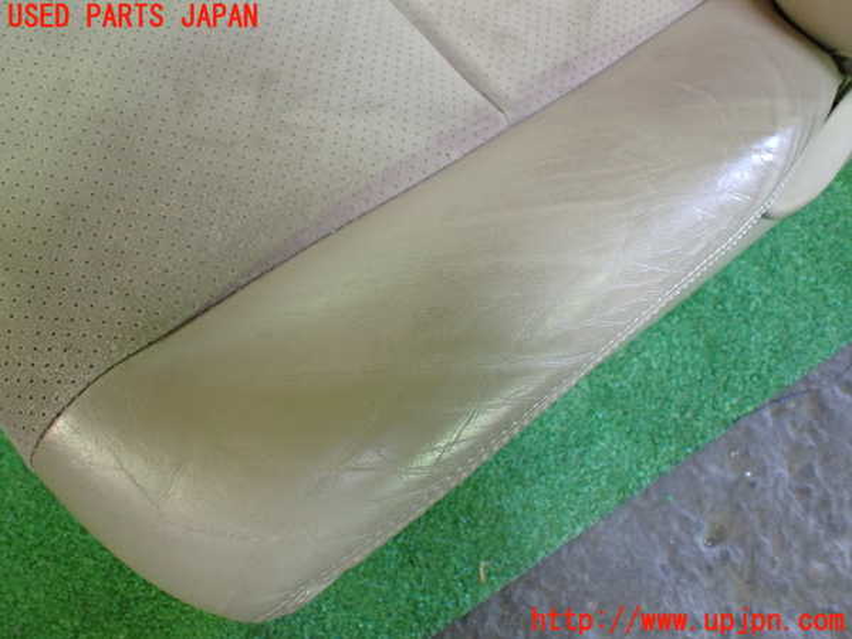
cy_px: 320
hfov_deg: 60.0
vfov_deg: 46.8
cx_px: 426
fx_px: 738
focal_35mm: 30
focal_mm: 5.4
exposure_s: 1/60
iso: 800
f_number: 2.3
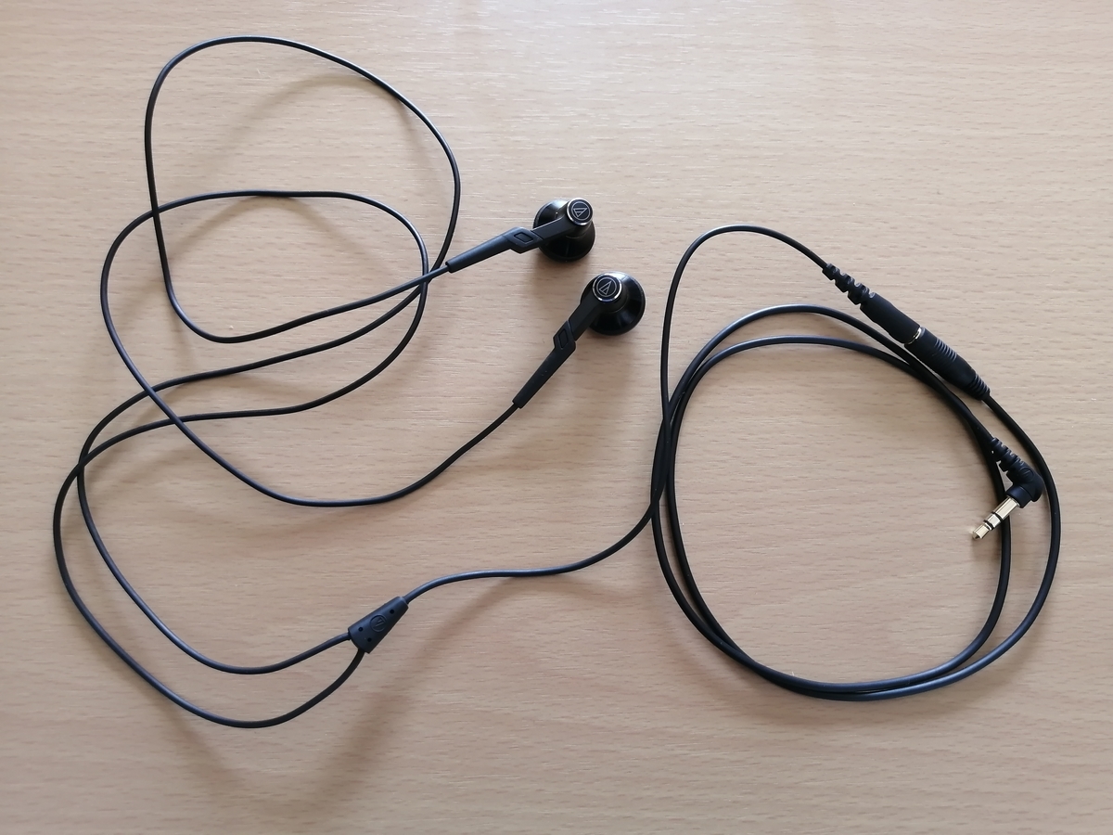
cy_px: 418
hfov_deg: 65.3
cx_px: 556
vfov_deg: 51.4
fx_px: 868
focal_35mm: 27
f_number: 1.8
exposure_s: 1/33.3
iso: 100
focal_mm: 3.62
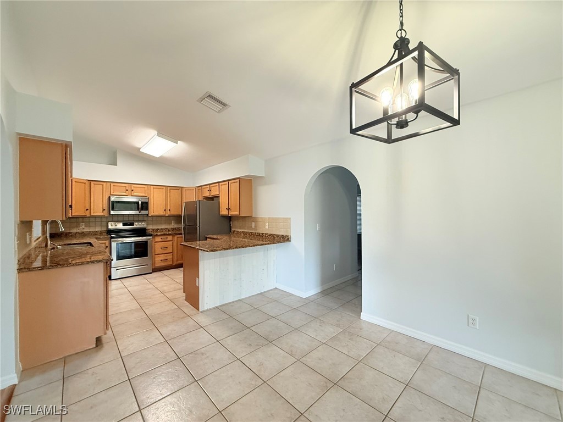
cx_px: 282
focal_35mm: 14
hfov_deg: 102.1
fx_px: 228
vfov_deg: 85.7
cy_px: 211
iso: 200
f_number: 2.2
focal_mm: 2.22
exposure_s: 1/60
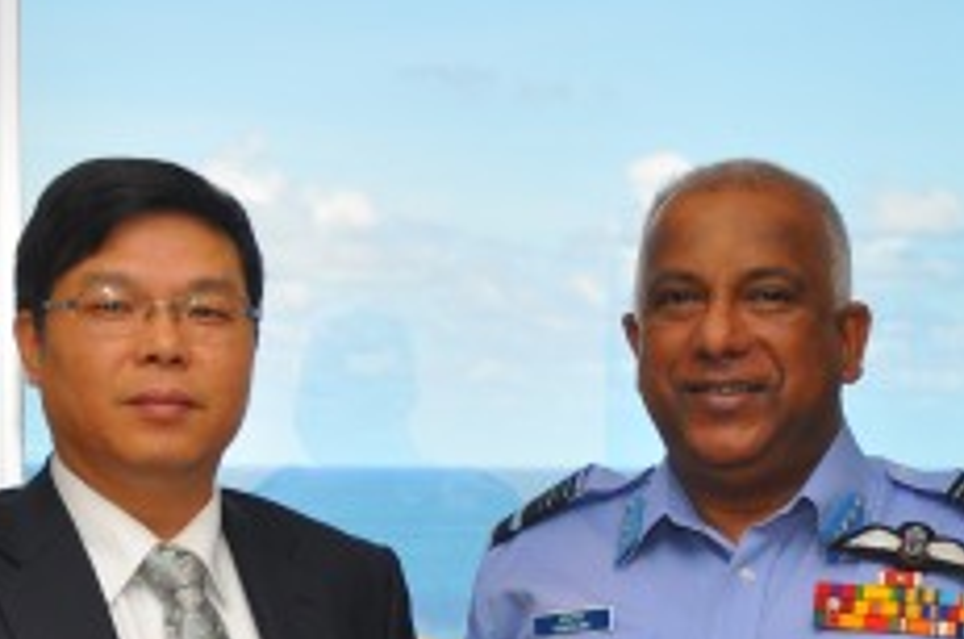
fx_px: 4169
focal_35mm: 156
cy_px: 823
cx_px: 438
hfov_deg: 13.2
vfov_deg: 8.6
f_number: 4.5
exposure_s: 1/125
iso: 400
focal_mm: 40
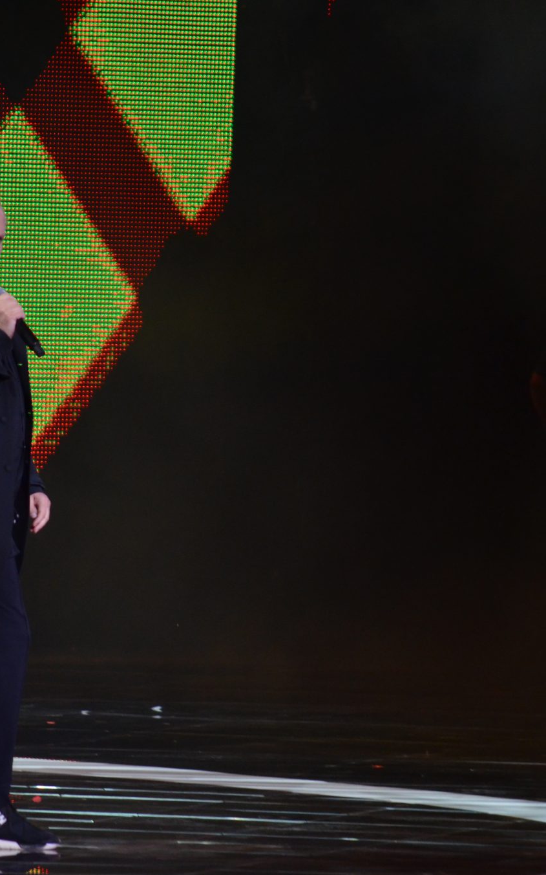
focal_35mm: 462
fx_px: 11005
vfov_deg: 4.5
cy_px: 438
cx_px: 132
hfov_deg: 2.8
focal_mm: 200
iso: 1000
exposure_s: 1/160
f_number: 5.6
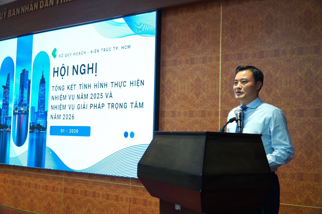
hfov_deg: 53.1
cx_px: 161
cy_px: 107
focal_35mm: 36
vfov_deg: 36.9
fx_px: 322
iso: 250
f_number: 4
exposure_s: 1/40
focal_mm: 24
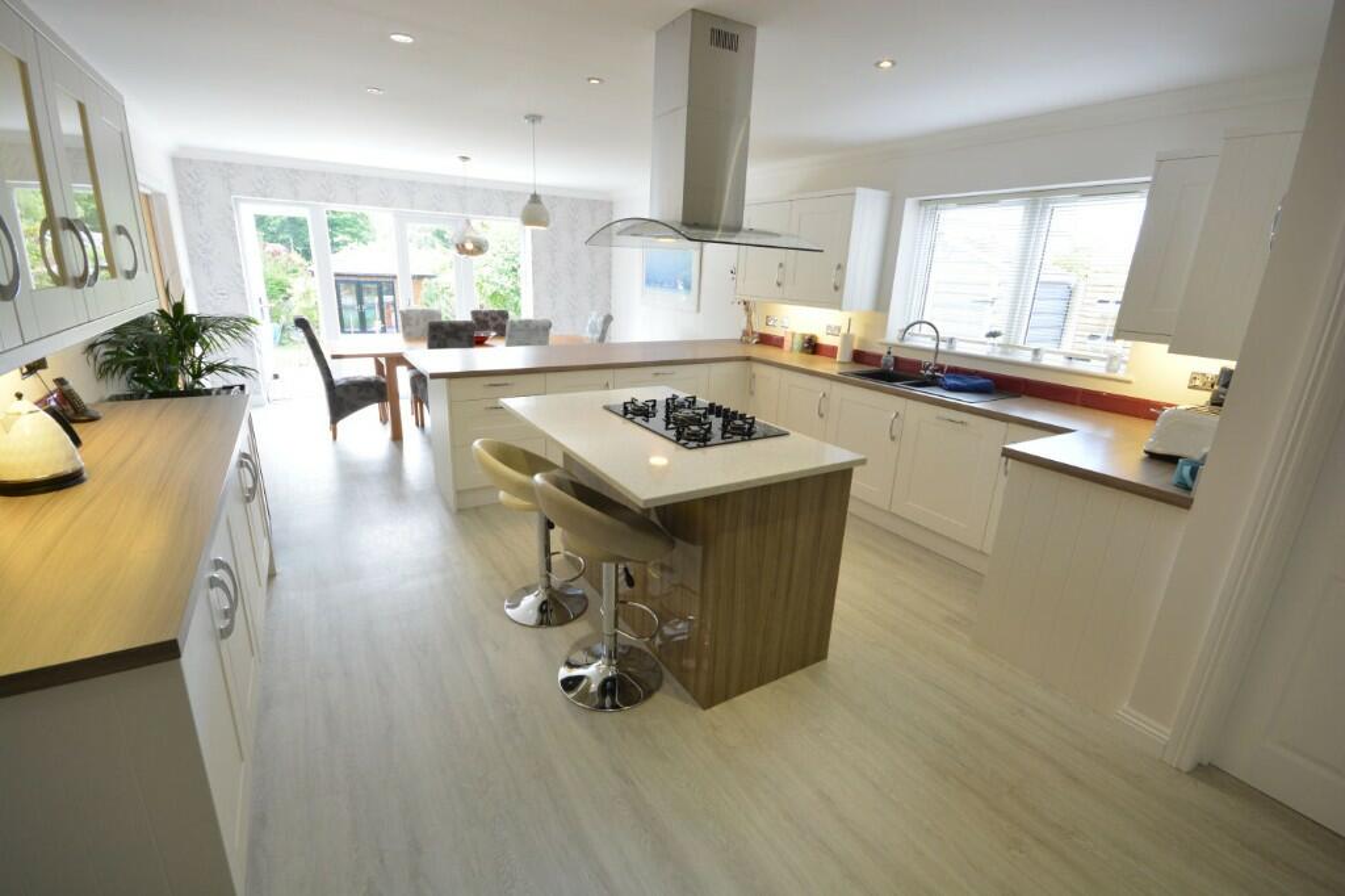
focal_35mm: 15
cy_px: 448
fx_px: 560
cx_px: 672
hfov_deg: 100.4
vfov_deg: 77.3
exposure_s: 1/15
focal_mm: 10
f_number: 8
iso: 400
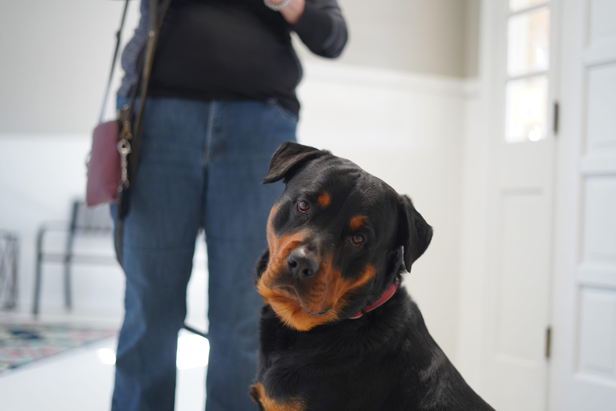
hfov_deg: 39.6
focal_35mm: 50
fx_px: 856
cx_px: 308
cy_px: 206
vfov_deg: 27.0
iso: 800
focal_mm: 50
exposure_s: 1/250
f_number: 1.8
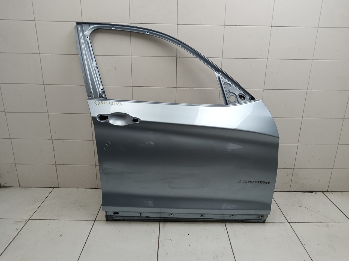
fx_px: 272
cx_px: 174
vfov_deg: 51.4
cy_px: 130
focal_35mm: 27
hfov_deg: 65.3
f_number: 1.9
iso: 237
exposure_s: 1/100
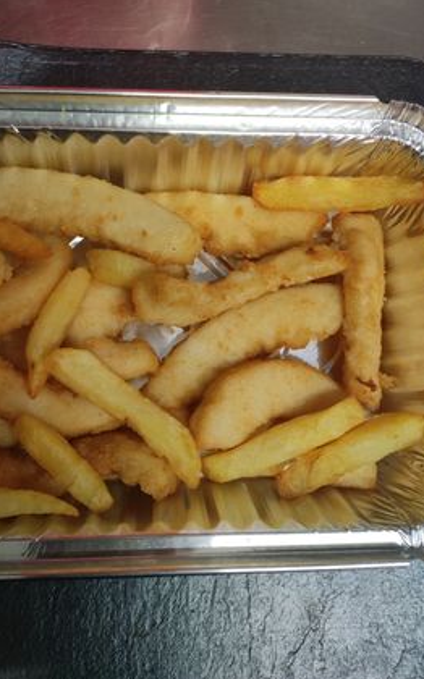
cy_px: 338
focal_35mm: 27
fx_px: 500
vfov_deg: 68.4
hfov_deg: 45.8
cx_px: 176
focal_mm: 4.7
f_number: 1.79
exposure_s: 1/33
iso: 517
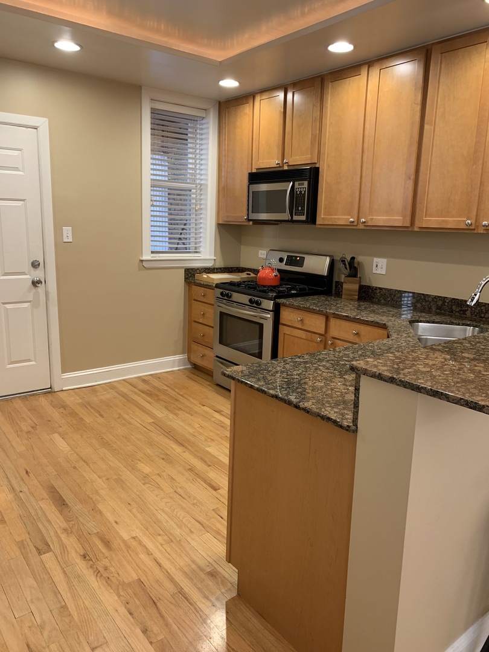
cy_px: 326
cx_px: 244
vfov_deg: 67.3
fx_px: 490
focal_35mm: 26
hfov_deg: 53.1
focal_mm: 4.25
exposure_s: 1/60
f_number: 1.8
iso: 160
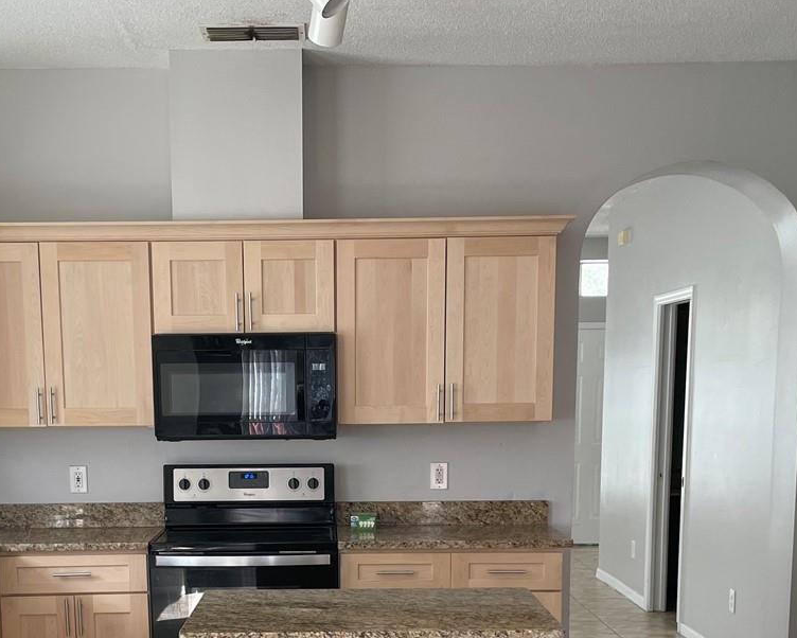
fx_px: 1274
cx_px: 329
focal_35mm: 54
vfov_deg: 27.0
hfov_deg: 34.6
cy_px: 596
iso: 64
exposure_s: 1/121
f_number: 1.6
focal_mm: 4.2
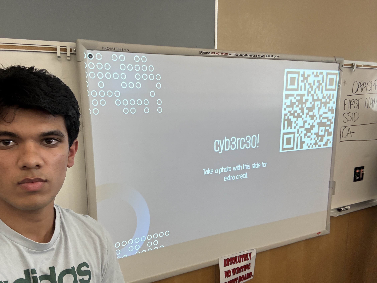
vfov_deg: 58.9
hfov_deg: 73.9
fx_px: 251
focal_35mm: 23
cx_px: 188
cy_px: 142
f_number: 1.9
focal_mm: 2.69
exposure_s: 1/60
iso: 200
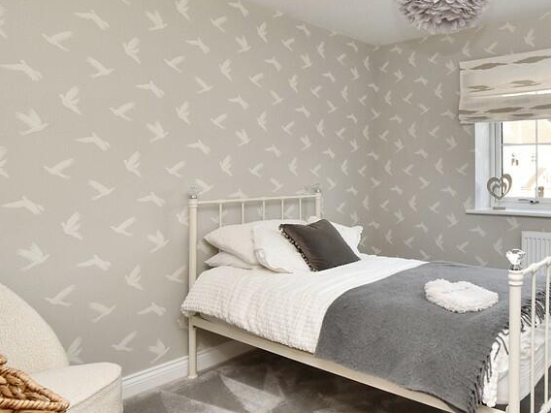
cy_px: 181
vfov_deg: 52.9
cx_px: 436
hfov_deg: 62.0
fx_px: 414
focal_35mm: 26
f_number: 7.1
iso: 800
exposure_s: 1/160
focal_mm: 10
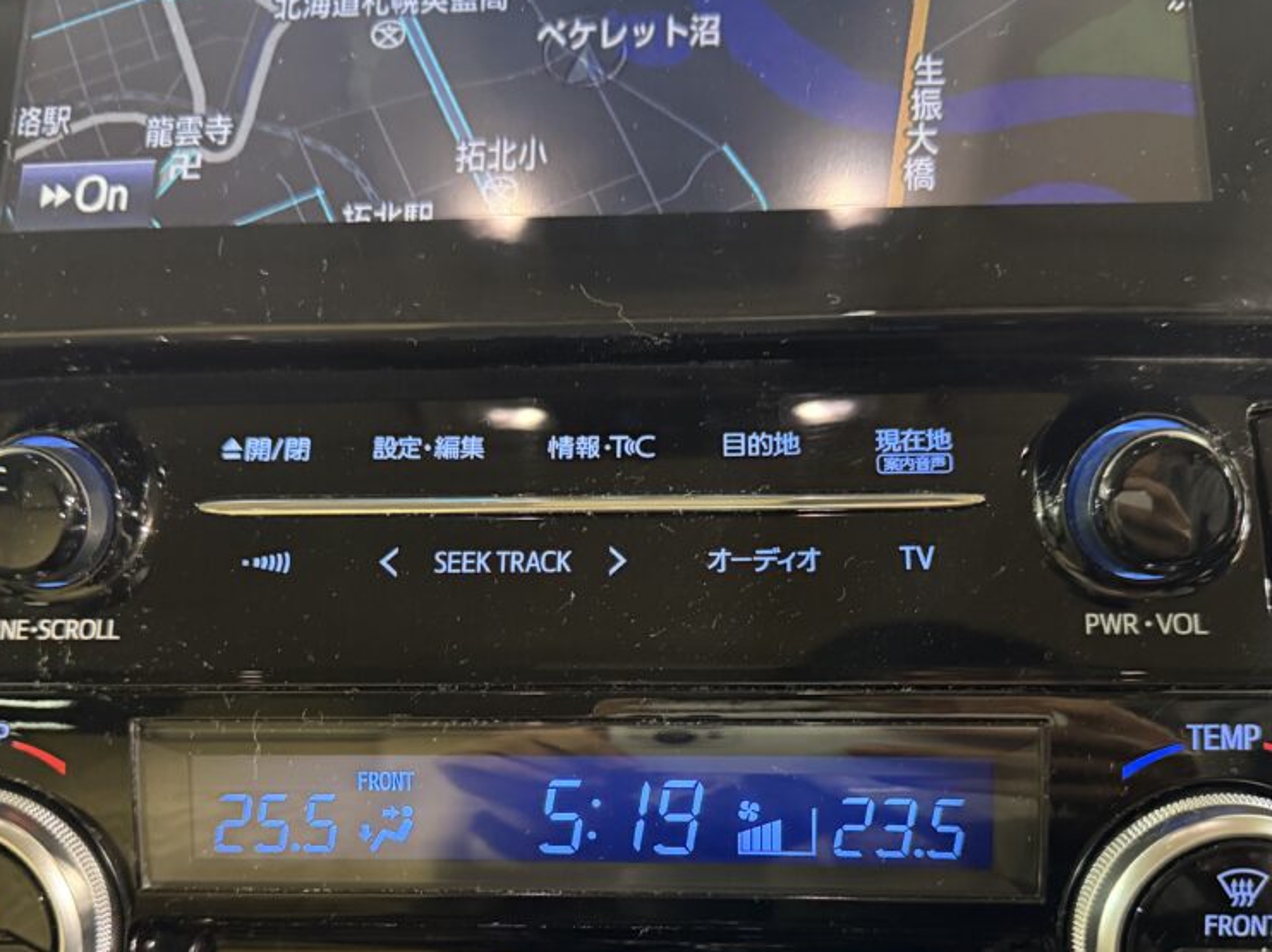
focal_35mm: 35
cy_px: 676
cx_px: 608
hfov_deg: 52.6
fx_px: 1285
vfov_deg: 39.9
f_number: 1.78
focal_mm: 6.76
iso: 800
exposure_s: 1/33
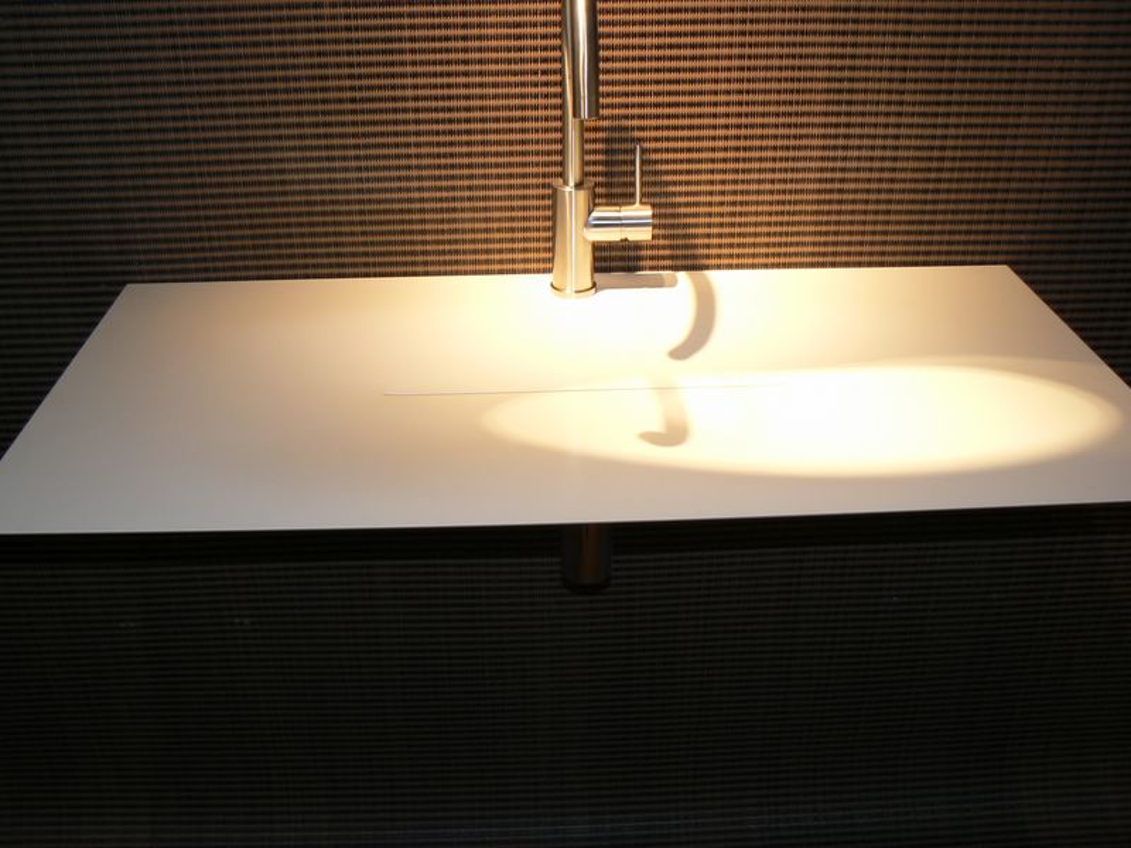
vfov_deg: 39.7
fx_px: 1176
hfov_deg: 51.4
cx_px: 566
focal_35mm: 36
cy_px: 424
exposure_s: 1/40
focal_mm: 6
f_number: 2.8
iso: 80
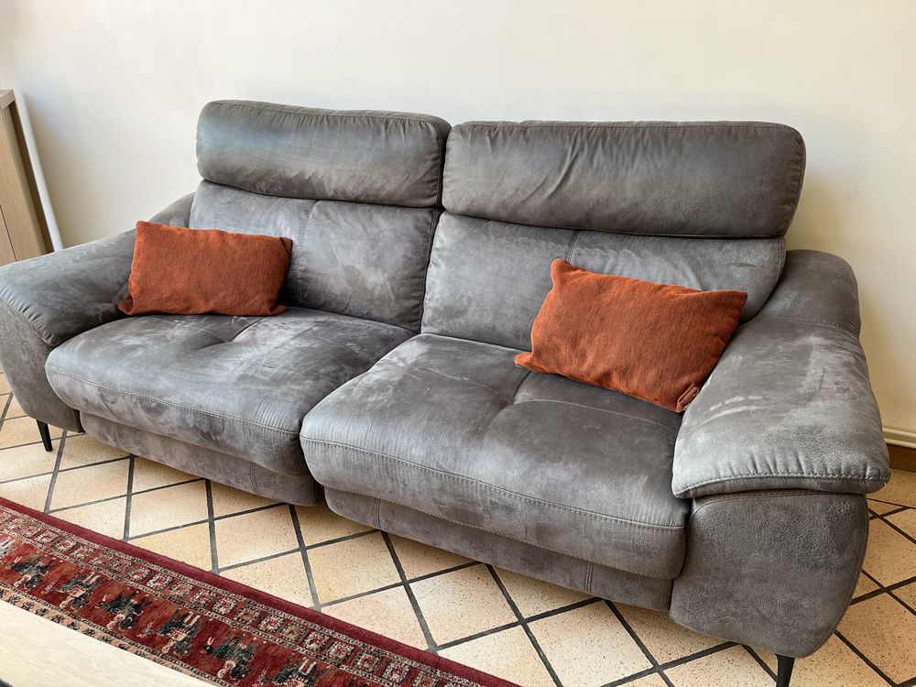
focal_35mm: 26
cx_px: 458
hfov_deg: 67.3
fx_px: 688
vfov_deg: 53.1
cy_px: 344
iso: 80
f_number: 1.6
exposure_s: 1/121
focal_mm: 5.1
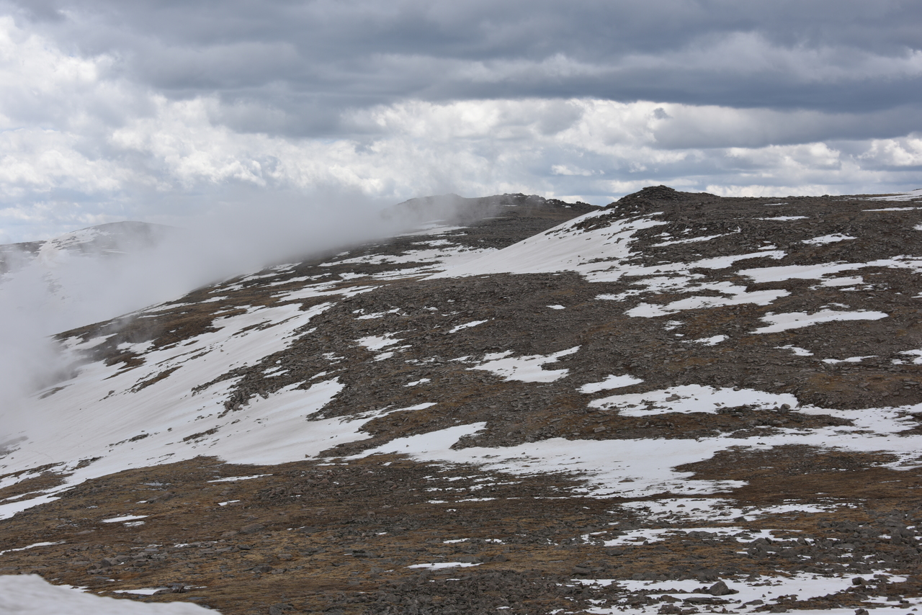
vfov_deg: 21.9
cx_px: 461
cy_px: 308
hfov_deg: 32.4
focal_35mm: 62
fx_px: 1588
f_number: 9
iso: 100
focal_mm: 62
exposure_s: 1/320
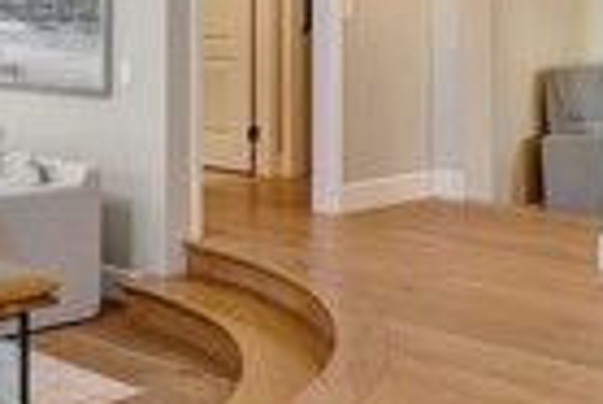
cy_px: 2
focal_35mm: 69
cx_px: 134
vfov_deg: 19.2
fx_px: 1157
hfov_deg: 28.7
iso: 100
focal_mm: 10
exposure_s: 1/8
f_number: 5.6
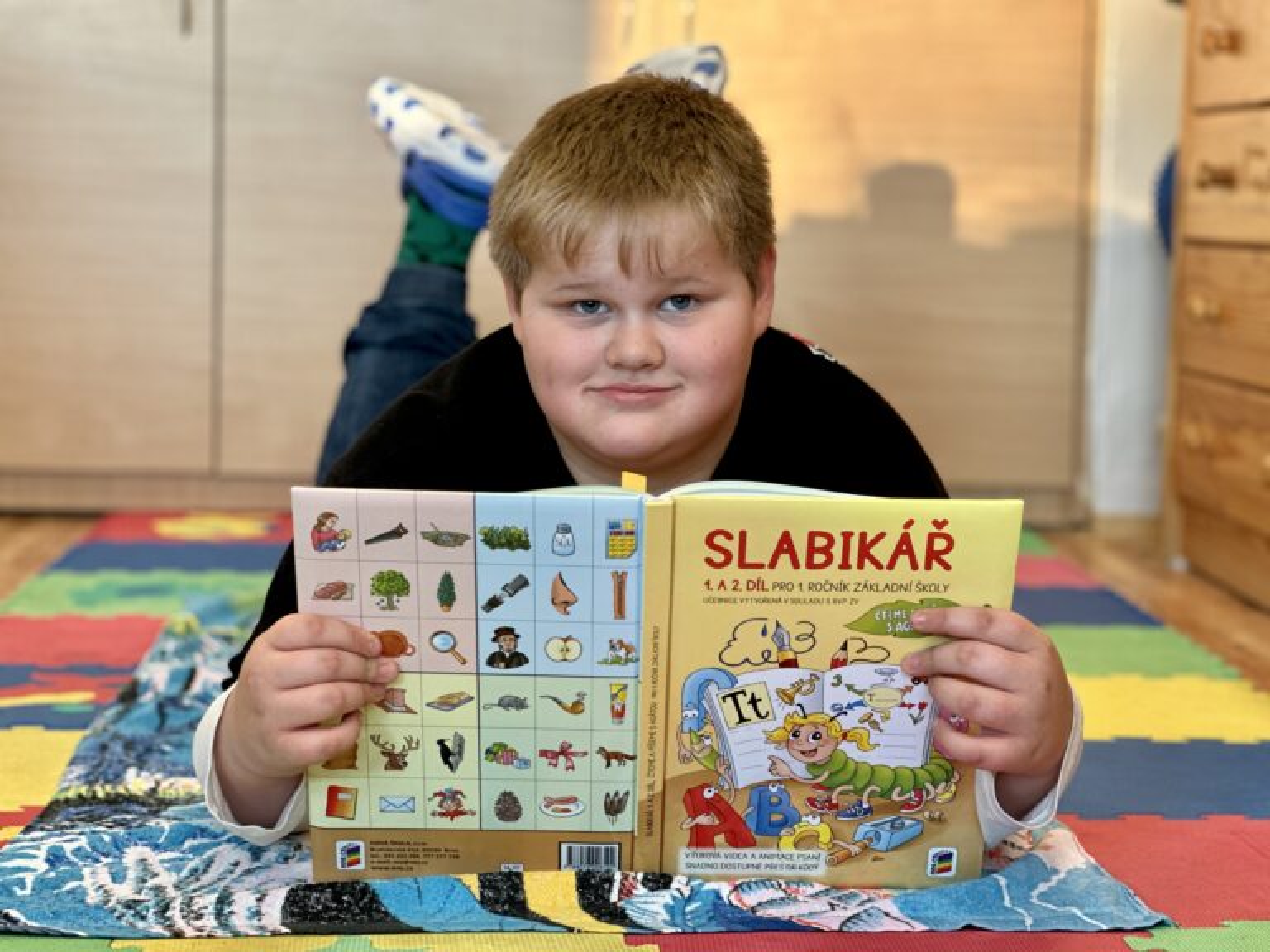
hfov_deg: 25.3
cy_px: 476
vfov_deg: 19.1
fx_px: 2825
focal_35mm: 77
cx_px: 635
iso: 125
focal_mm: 9
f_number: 2.8
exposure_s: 1/50
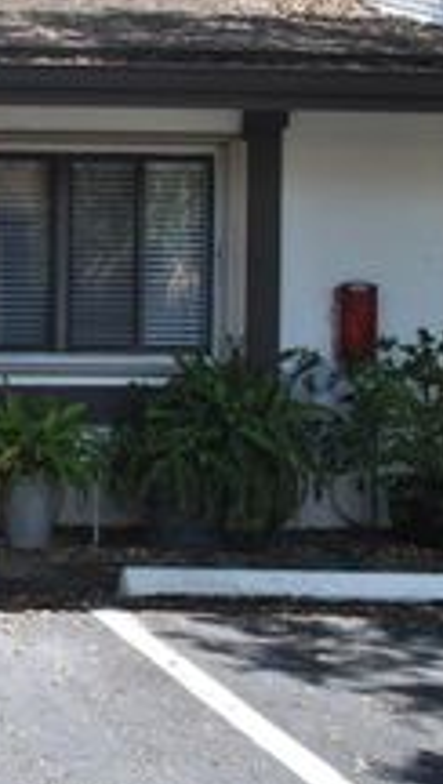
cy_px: 312
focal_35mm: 80
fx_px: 1665
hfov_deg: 13.5
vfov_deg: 26.4
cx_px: -359
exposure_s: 1/160
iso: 100
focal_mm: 22
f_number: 6.3
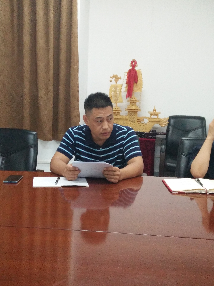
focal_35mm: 21
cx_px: 107
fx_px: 173
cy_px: 143
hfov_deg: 63.4
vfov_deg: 79.0
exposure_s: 1/33.3
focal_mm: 3.66
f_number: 2.2
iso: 291
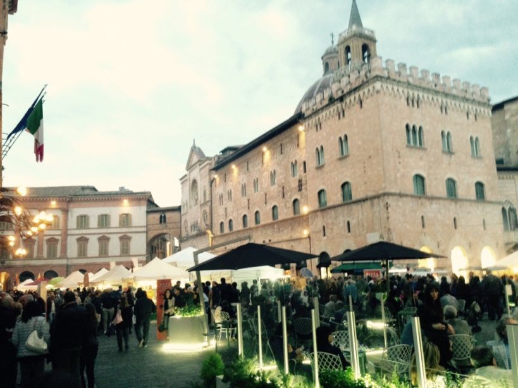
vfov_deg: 42.9
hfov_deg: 55.4
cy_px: 194
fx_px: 494
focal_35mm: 33
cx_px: 259
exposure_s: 1/20
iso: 250
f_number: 2.4
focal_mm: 4.12
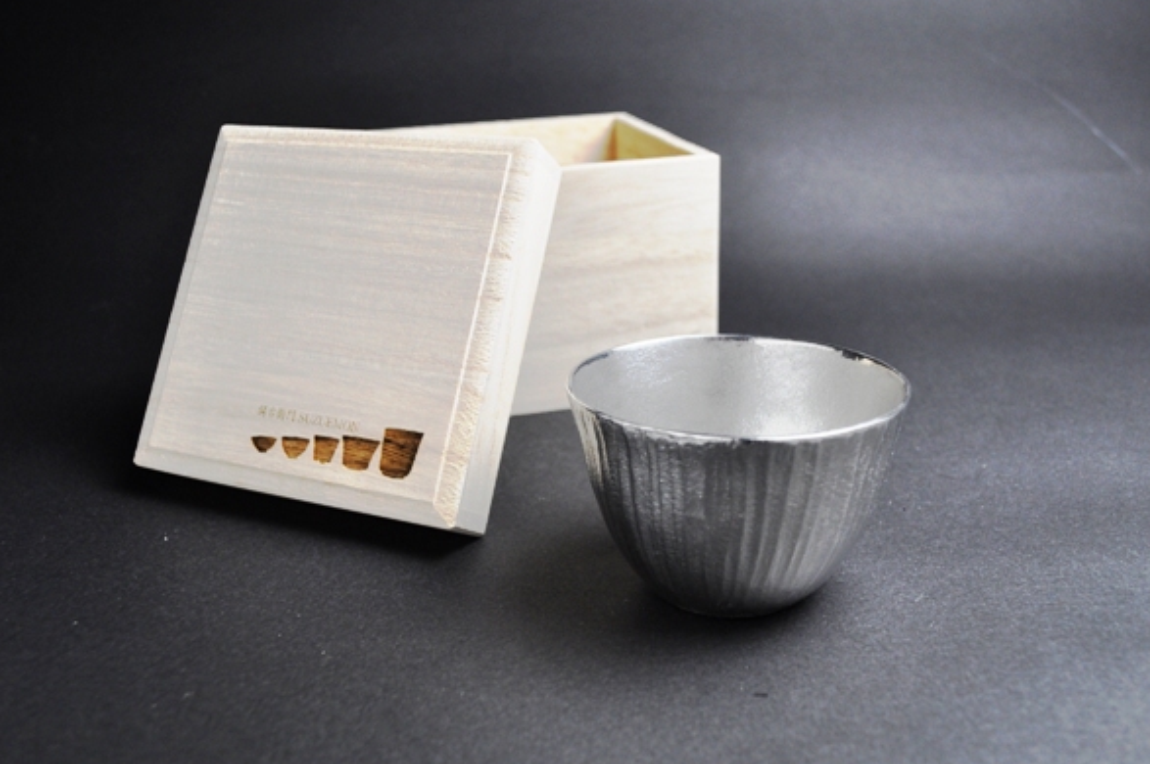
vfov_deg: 36.8
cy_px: 391
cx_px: 568
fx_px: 1149
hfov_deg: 53.2
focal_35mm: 36
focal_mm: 22
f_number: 5.6
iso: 640
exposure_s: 1/60
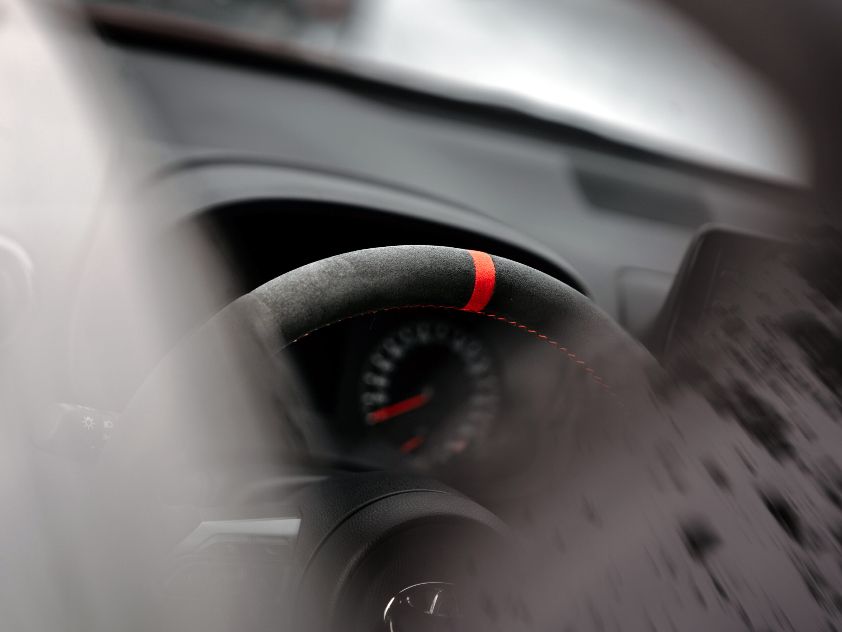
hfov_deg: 24.1
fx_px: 1970
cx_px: 461
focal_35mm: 81
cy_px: 301
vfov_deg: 18.2
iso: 100
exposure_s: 1/640
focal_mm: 70
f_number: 2
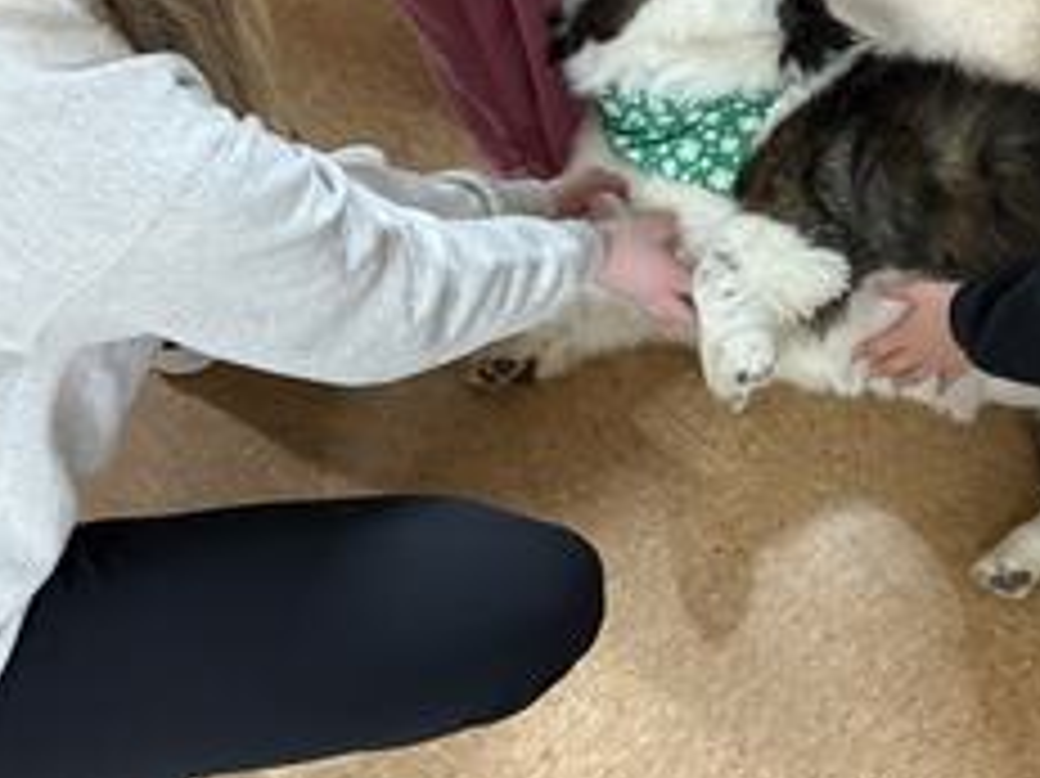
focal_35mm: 45
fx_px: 1351
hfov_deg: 40.6
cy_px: 189
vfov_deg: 31.5
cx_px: 815
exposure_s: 1/60
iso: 400
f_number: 1.6
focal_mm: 5.96
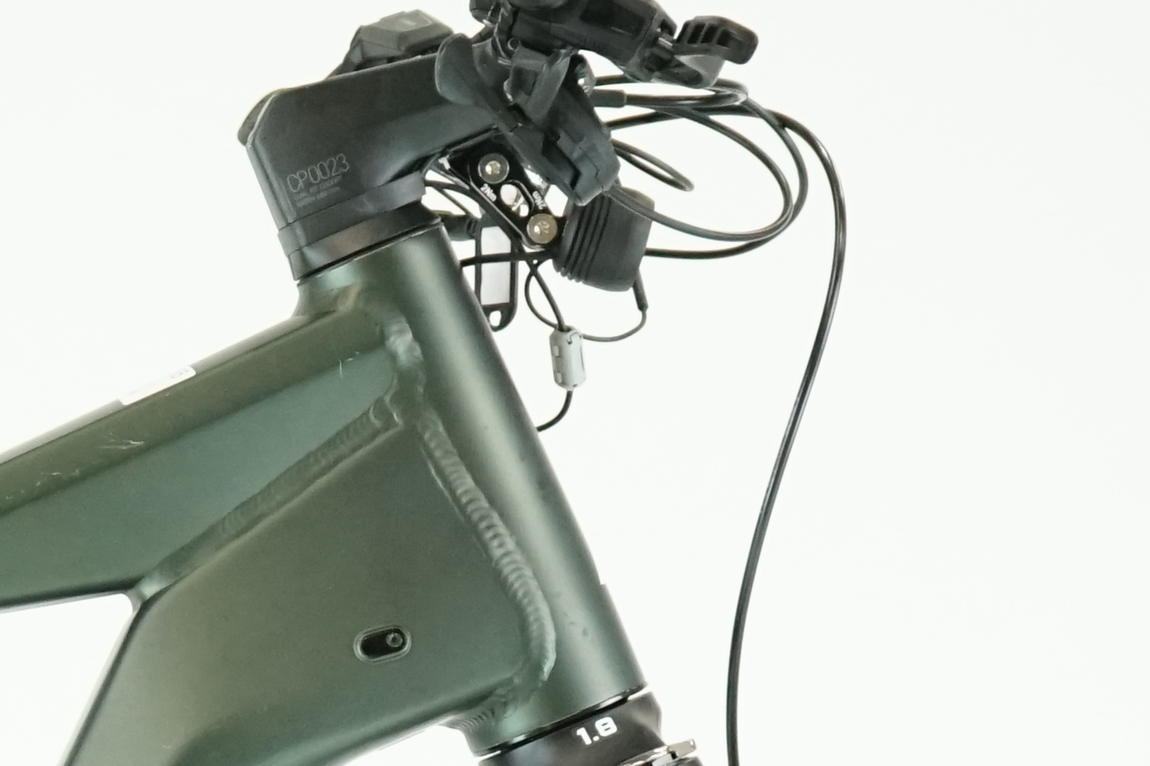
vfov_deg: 5.8
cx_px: -408
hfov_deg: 8.7
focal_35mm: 233
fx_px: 7442
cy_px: 1280
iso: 2500
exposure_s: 1/200
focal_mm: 54
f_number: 5.6
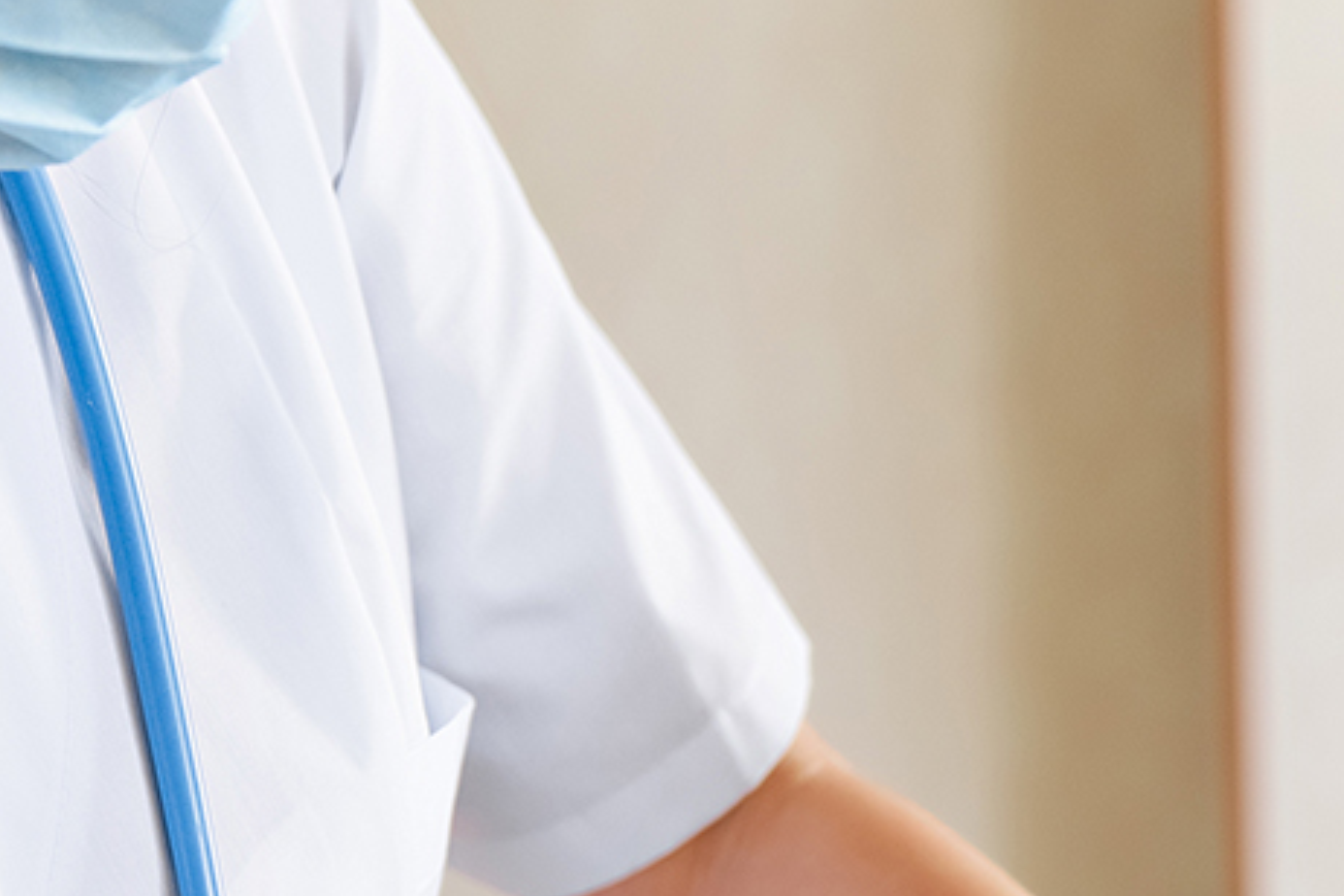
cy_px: 995
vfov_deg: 12.3
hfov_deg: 18.4
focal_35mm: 109
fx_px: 4069
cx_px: 1219
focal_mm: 35
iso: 640
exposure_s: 1/200
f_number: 2.8
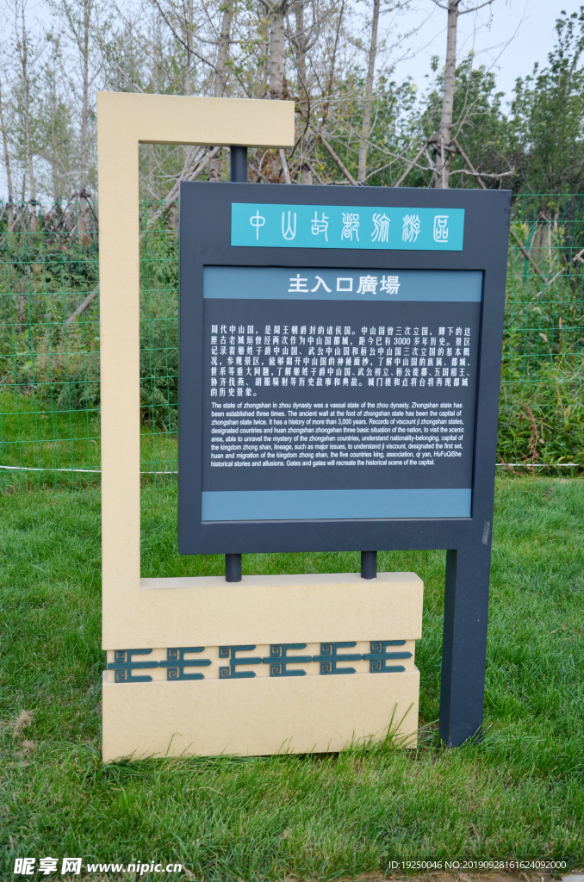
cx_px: 292
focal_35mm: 48
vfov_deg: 41.2
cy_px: 441
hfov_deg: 27.9
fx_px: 1173
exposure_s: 1/125
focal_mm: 32
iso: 250
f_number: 5.6
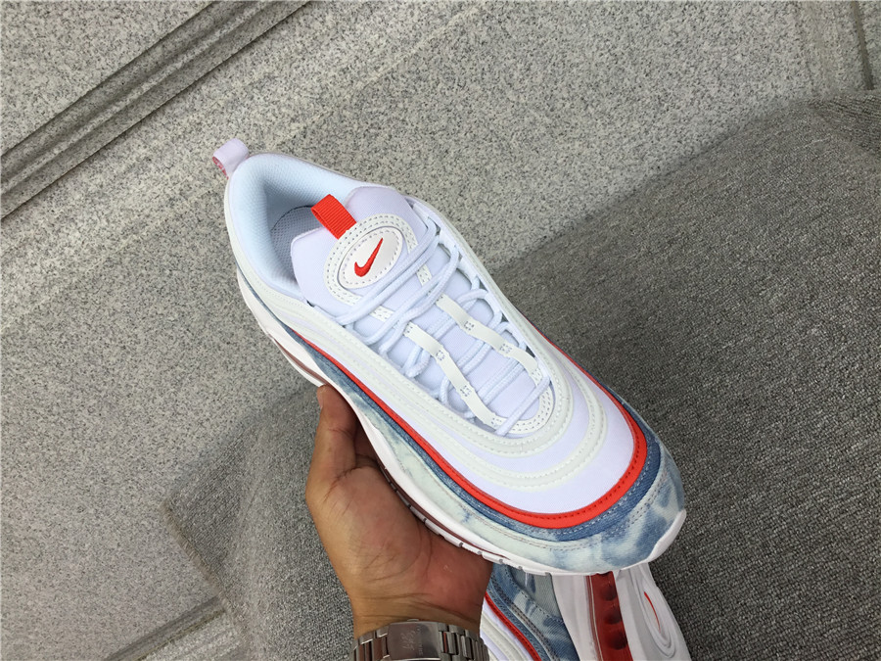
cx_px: 440
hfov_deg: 58.4
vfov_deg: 45.4
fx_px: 789
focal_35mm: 31
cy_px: 330
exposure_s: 1/100
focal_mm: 3.3
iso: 25
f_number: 2.4
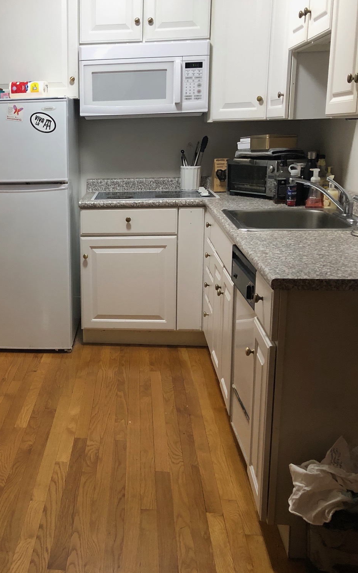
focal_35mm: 40
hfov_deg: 30.7
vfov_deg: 49.3
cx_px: 45
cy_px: 285
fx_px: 624
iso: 64
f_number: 1.8
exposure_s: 1/15
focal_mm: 3.99
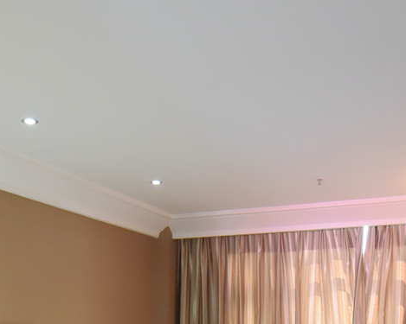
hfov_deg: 34.7
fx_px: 649
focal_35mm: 54
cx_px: 168
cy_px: 442
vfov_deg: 24.0
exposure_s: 1/50
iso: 3200
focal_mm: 15
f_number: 3.5
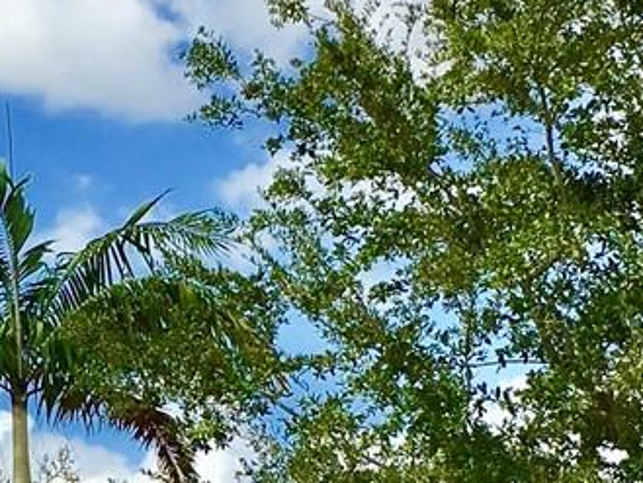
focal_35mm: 141
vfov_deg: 10.4
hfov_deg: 13.8
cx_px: 45
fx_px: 2620
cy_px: 530
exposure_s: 1/1748
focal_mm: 4.15
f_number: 2.2
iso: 25
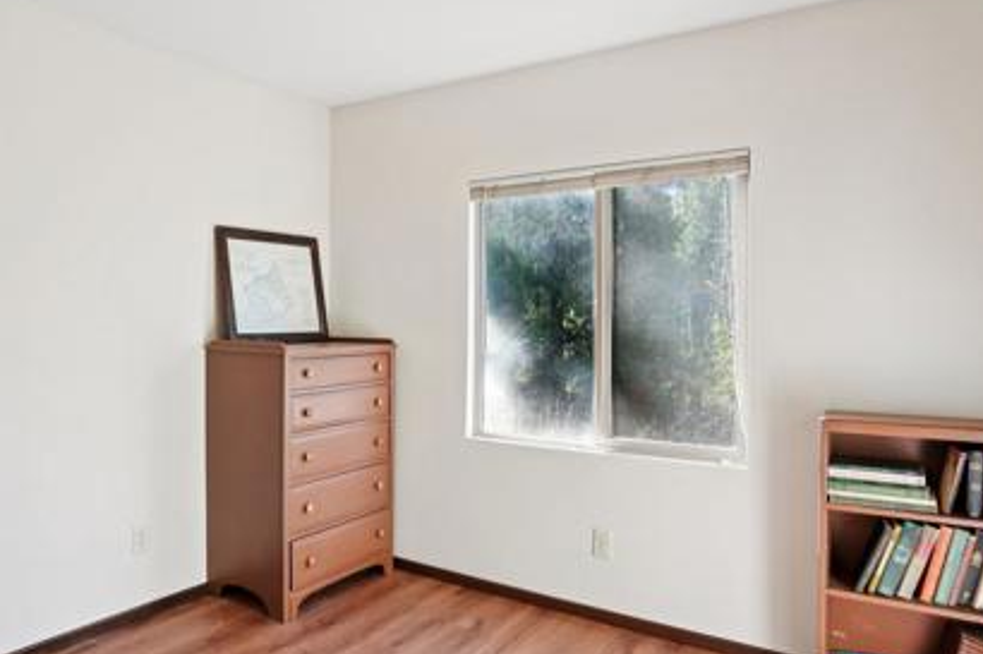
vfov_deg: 51.2
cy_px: 332
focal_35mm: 25
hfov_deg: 70.3
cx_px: 364
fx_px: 682
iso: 400
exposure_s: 1/25
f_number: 8
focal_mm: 16
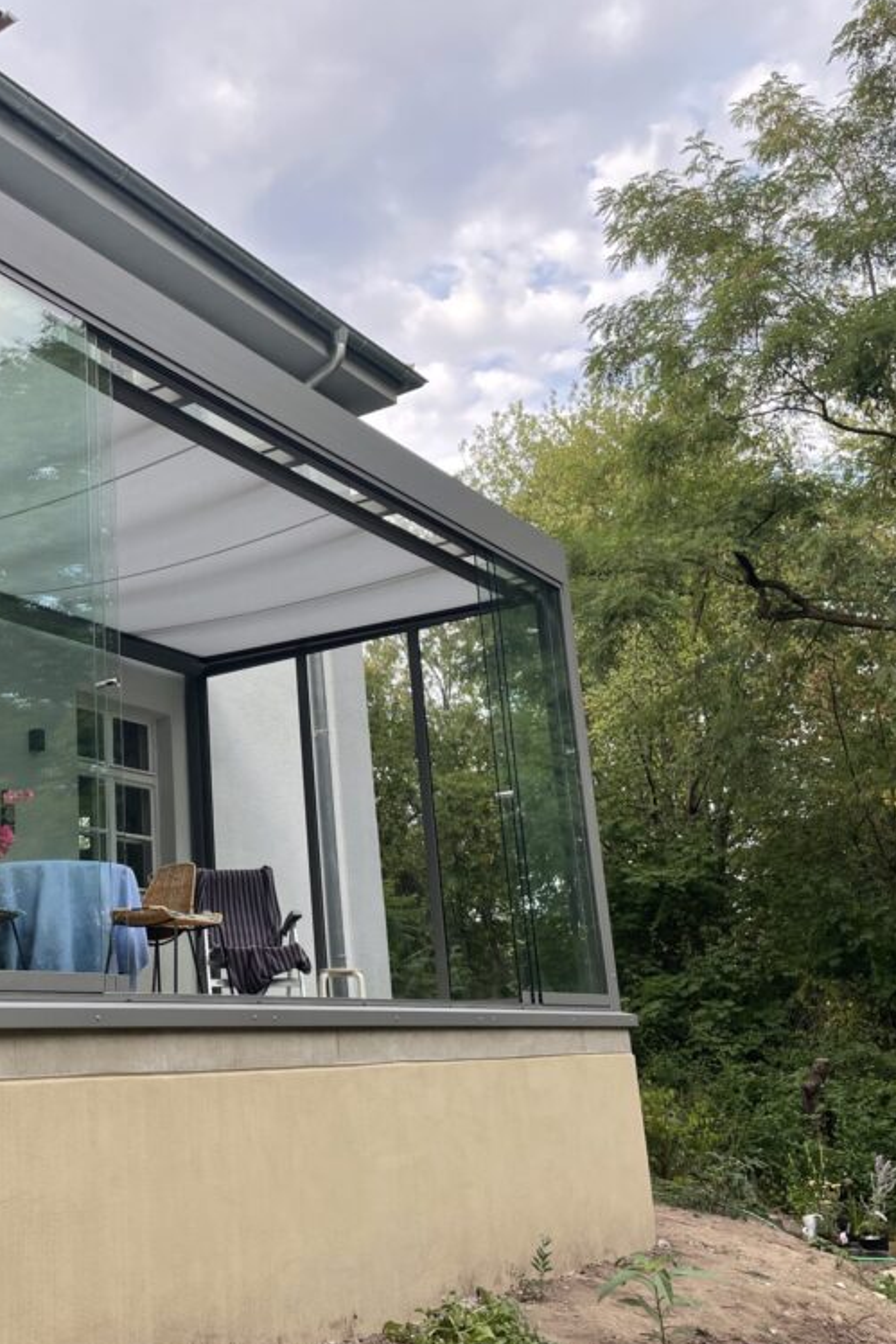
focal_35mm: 37
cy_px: 681
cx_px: 99
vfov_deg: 51.9
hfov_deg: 34.1
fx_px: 1381
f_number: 1.6
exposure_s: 1/332
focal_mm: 4.2
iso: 32
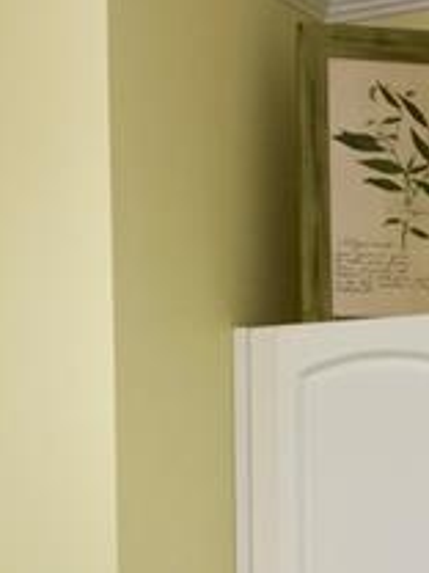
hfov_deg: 13.7
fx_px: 1768
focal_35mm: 107
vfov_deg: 17.3
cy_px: 741
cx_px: 390
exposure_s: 1/40
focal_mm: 4.15
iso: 32
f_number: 2.2
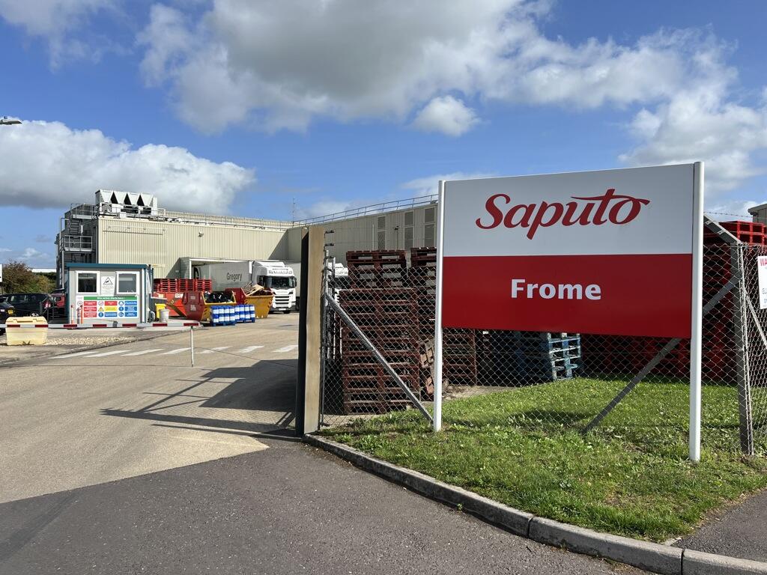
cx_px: 384
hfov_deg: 67.3
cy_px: 288
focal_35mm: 26
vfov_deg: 53.1
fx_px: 576
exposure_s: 1/5319
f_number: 1.5
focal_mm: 5.7
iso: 50
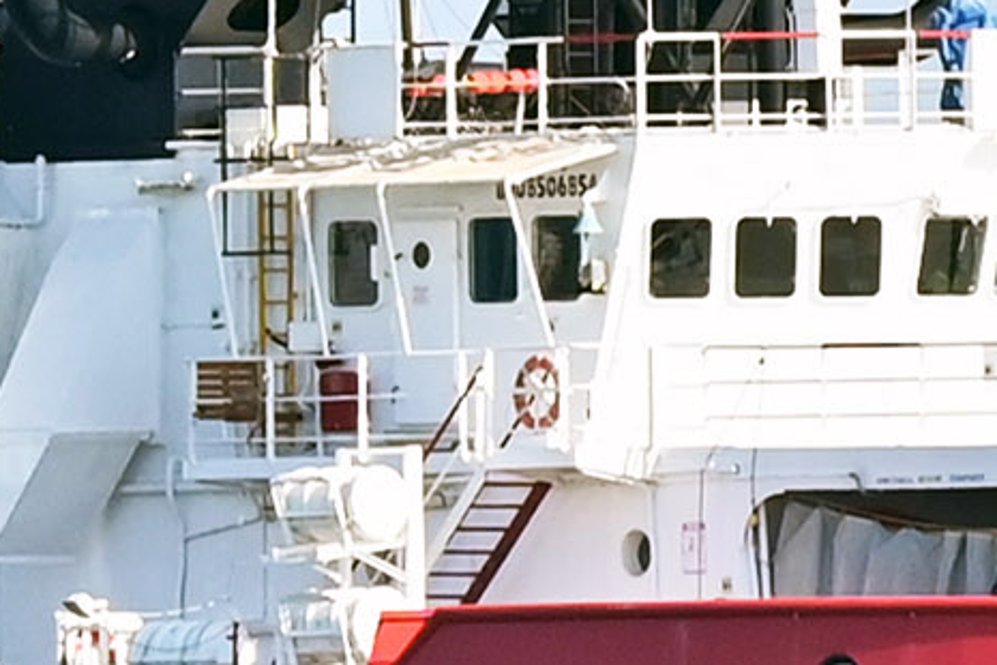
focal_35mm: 1934
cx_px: -311
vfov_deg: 0.7
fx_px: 53557
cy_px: 952
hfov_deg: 1.1
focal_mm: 200
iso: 400
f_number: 8
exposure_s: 1/1000
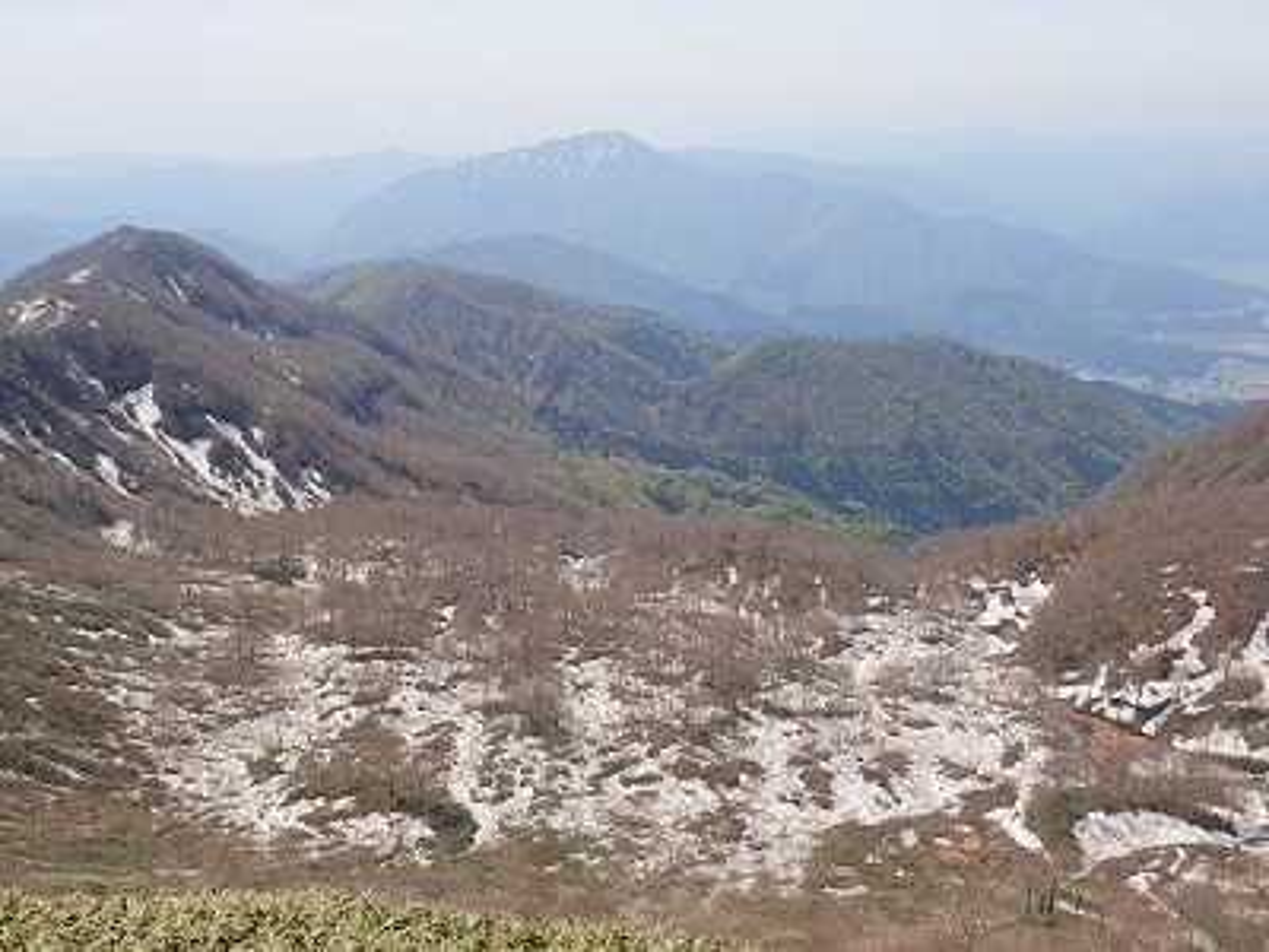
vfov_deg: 37.7
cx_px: 634
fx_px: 1393
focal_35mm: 38
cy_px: 476
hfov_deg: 49.0
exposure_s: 1/800
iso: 100
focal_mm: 6.86
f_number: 3.5
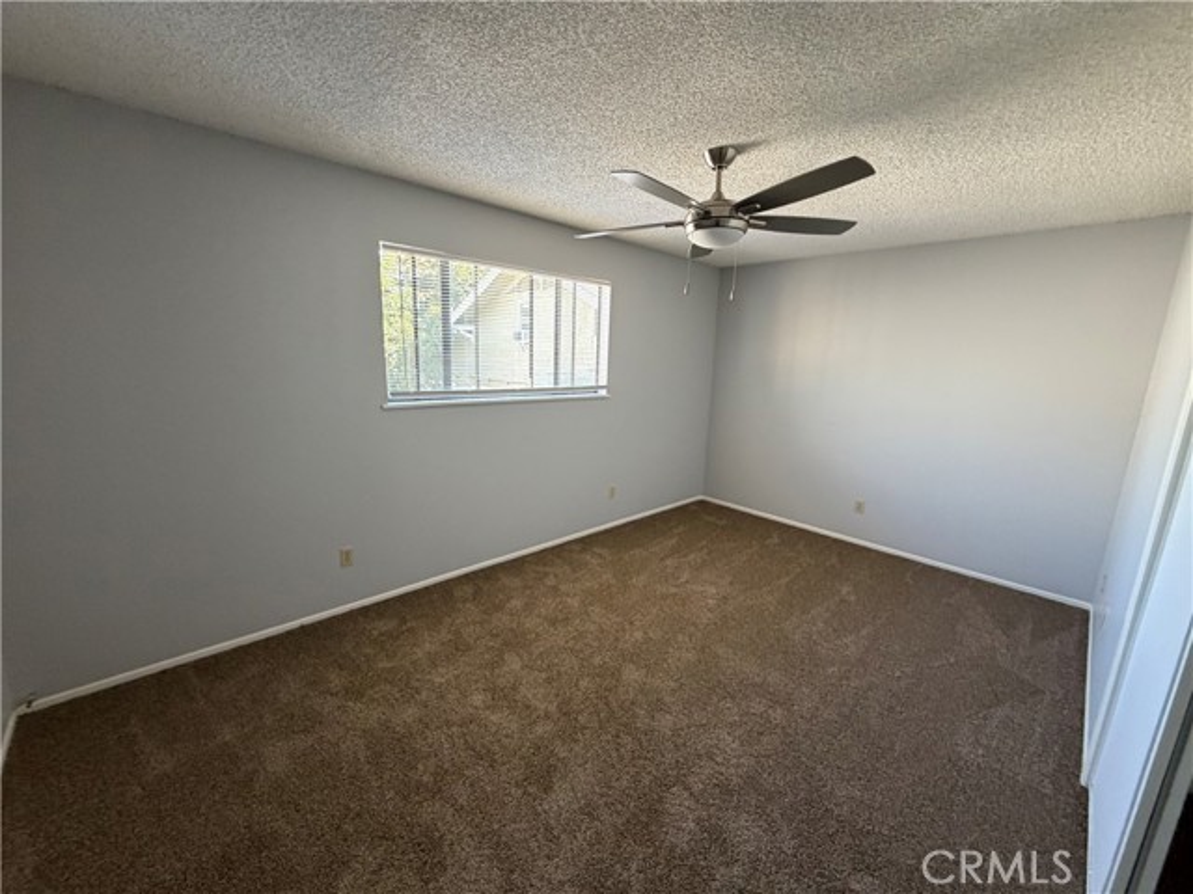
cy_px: 447
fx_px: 482
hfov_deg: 102.1
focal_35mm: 14
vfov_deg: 85.7
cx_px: 596
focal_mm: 2.22
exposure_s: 1/60
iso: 250
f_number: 2.2
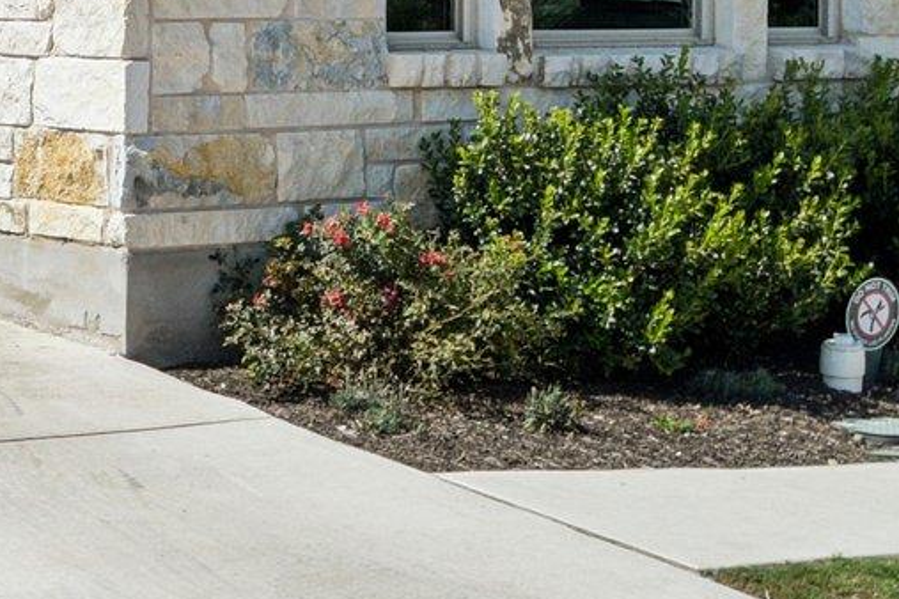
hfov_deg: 18.0
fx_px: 2522
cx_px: -461
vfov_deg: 12.6
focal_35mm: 101
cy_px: -391
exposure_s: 1/800
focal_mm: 17
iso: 400
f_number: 8
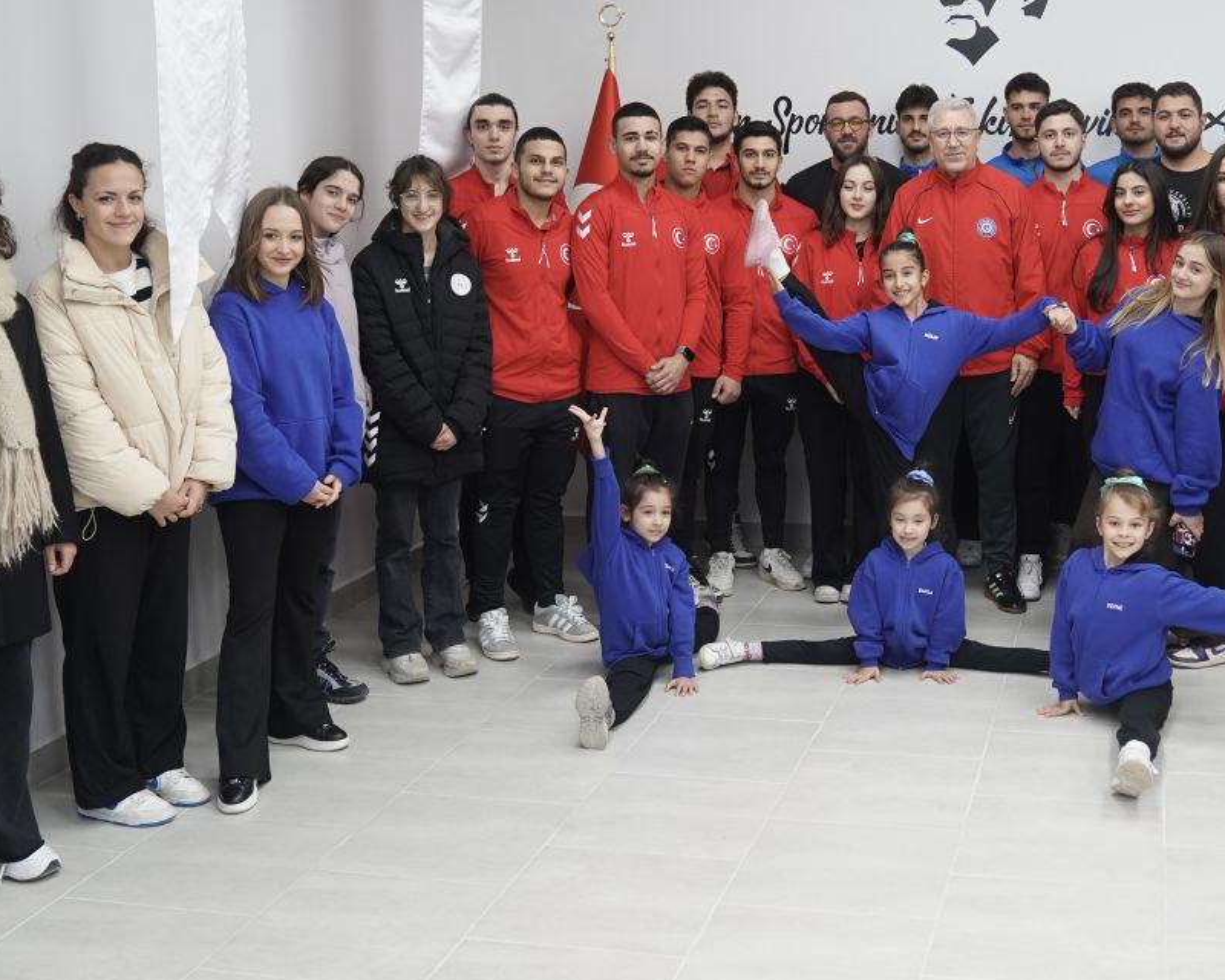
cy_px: 397
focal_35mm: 44
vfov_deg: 34.0
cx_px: 870
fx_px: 1595
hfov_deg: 41.2
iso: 640
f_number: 3.2
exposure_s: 1/100
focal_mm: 25
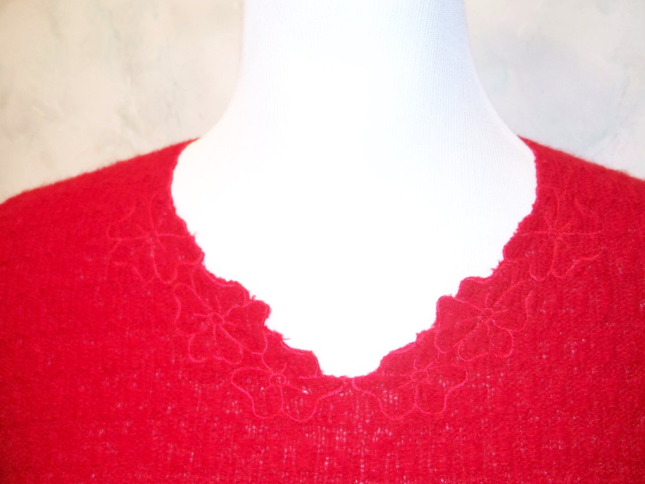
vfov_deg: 32.9
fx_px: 820
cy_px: 249
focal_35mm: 44
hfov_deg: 42.9
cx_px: 347
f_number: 2.8
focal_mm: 7.8
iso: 400
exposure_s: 1/60
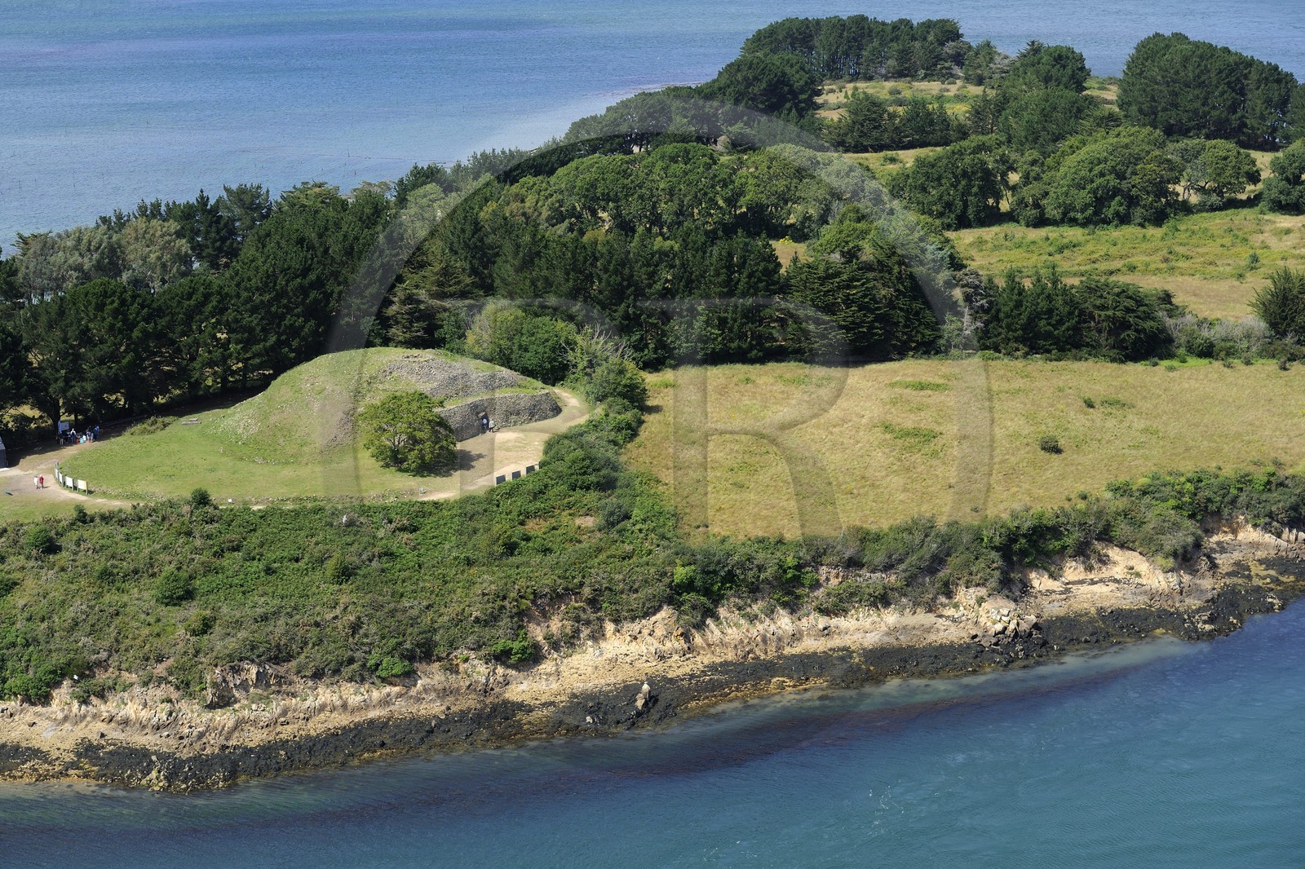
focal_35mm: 70
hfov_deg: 28.8
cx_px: 652
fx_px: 2537
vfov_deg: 19.4
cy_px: 434
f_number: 6.3
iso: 400
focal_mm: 70
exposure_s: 1/1000
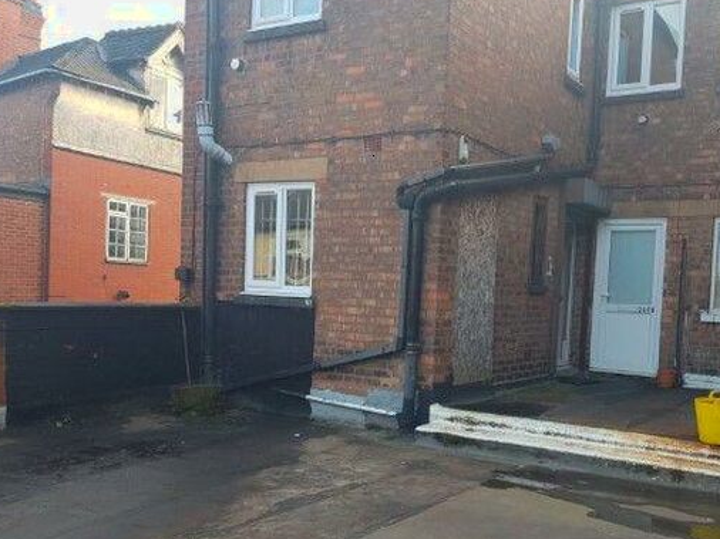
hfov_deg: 51.2
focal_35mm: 36
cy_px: 306
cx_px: 410
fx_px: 748
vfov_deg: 39.5
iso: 40
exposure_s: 1/198
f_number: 1.7
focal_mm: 4.2
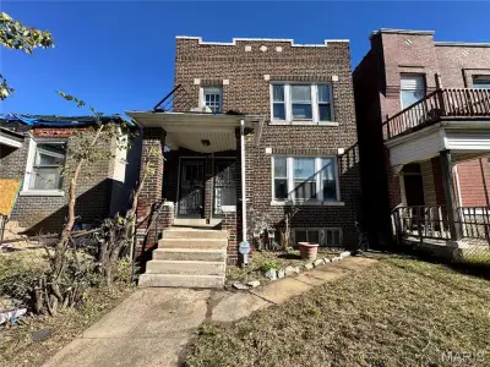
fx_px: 198
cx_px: 245
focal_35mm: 14
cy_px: 184
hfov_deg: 102.1
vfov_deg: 85.7
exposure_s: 1/1143
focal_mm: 2.22
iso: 50
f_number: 2.2
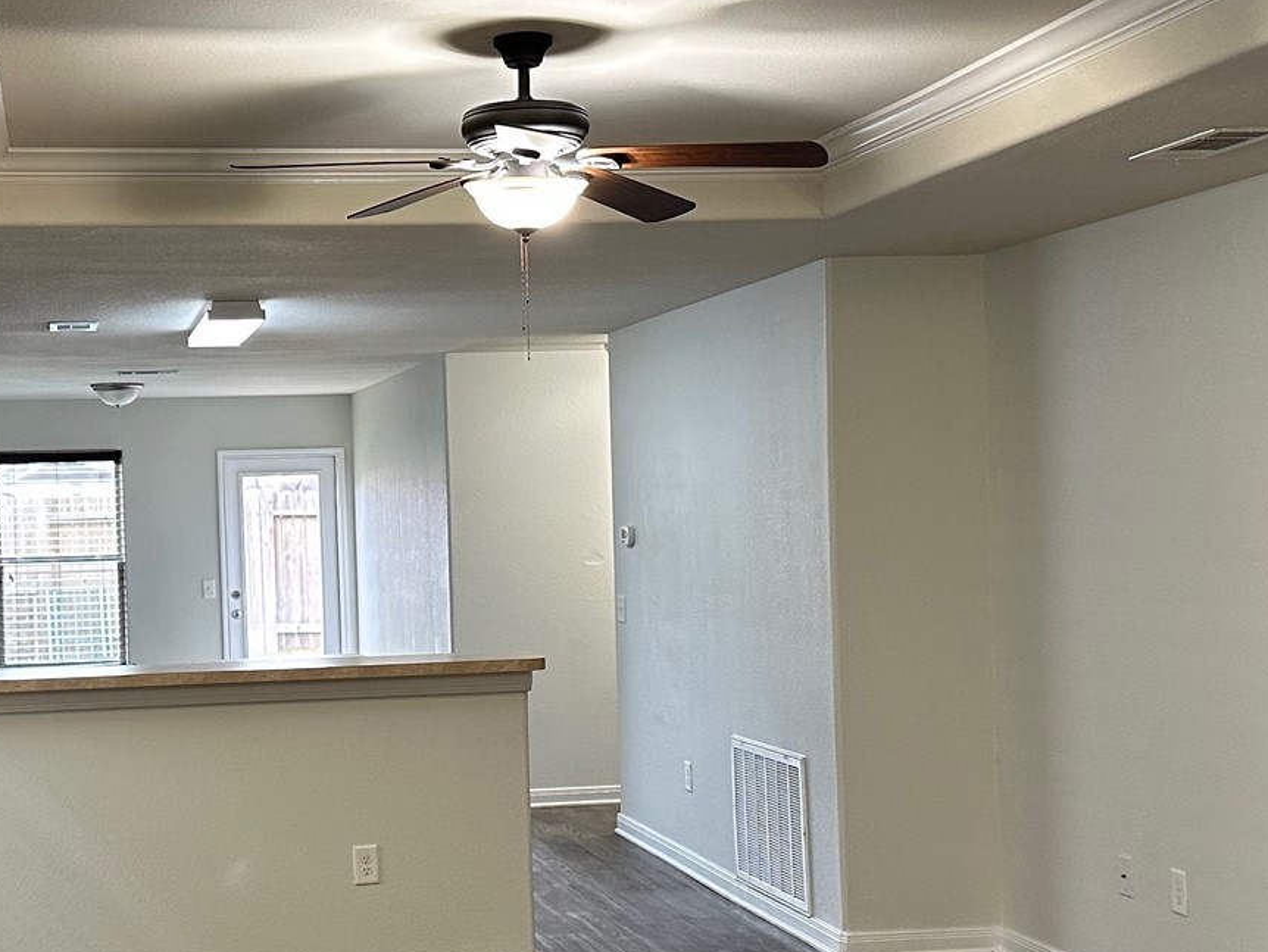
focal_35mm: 57
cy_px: 525
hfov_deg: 33.4
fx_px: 2089
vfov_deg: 25.7
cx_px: 403
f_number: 1.78
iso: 250
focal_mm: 6.86
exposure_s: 1/60
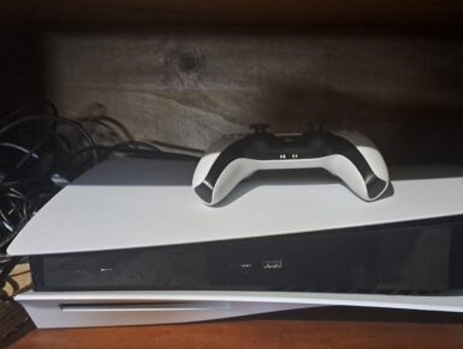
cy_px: 206
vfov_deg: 42.9
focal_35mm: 33
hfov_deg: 55.0
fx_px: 442
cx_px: 270
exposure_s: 1/17
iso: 1000
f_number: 1.8
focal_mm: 4.65
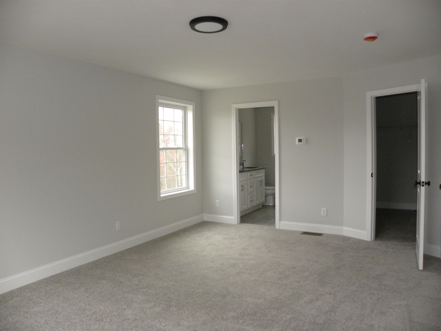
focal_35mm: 26
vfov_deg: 53.1
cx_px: 220
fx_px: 331
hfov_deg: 67.3
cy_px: 166
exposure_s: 1/68.8
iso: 295
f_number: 2.8
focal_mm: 4.6
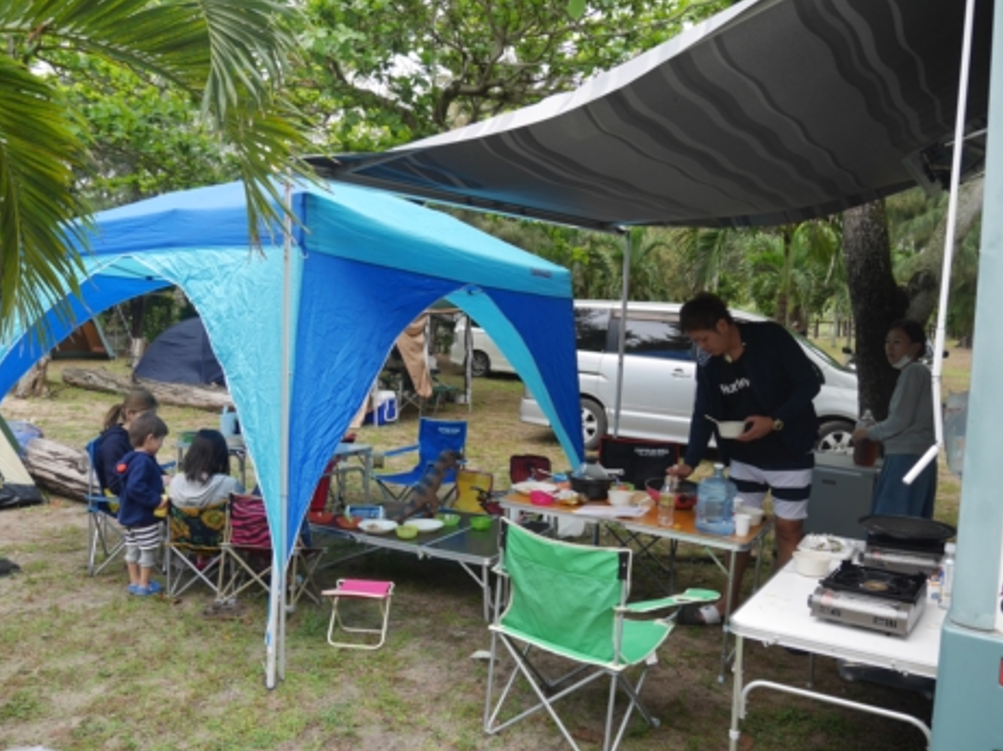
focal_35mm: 26
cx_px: 480
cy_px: 381
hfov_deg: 67.3
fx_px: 753
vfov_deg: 53.0
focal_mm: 12
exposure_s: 1/160
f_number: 4
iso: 200
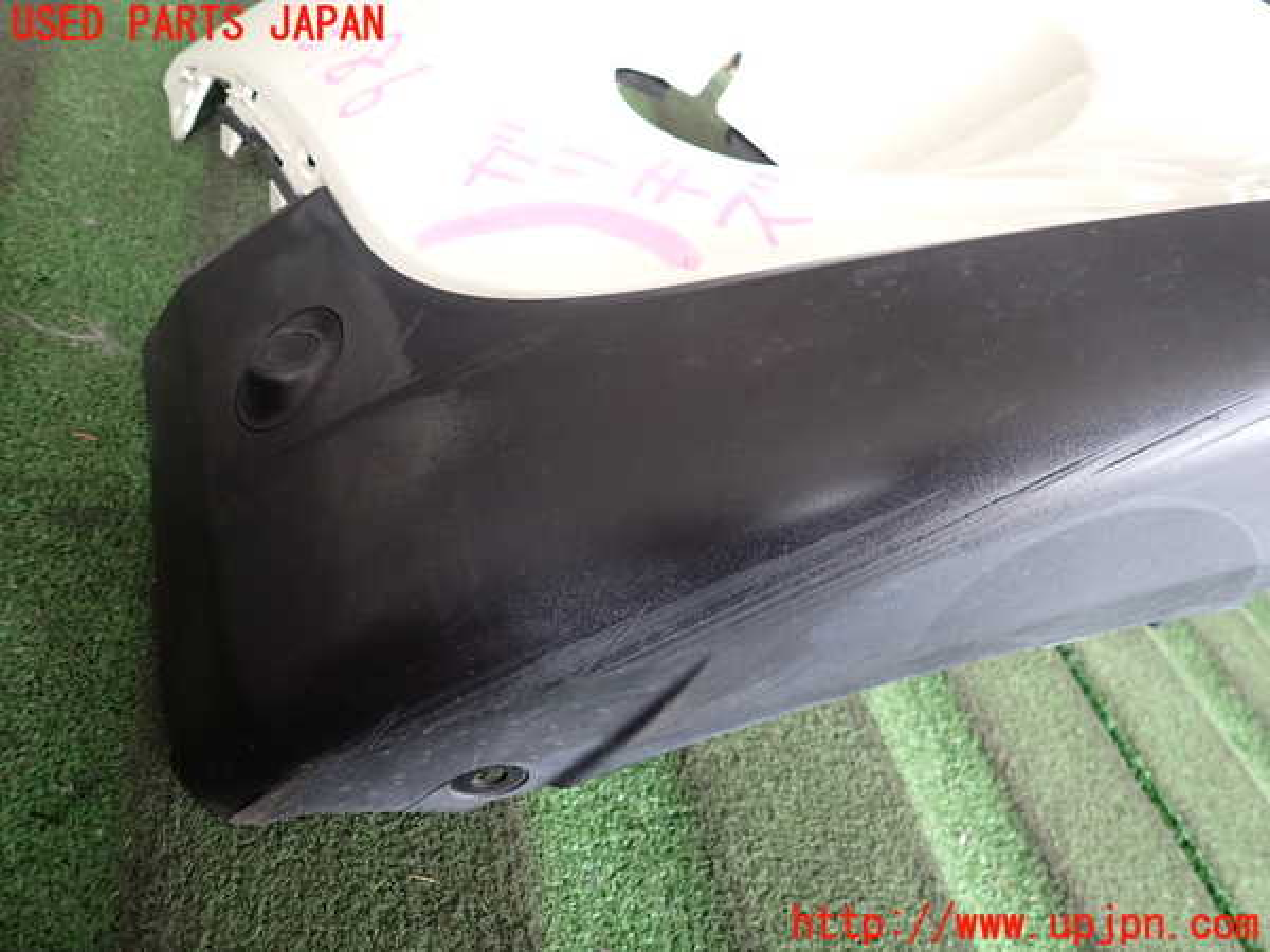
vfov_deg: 54.9
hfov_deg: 69.4
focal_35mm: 25
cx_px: 635
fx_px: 917
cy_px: 476
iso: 200
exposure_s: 1/40
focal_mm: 4.5
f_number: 2
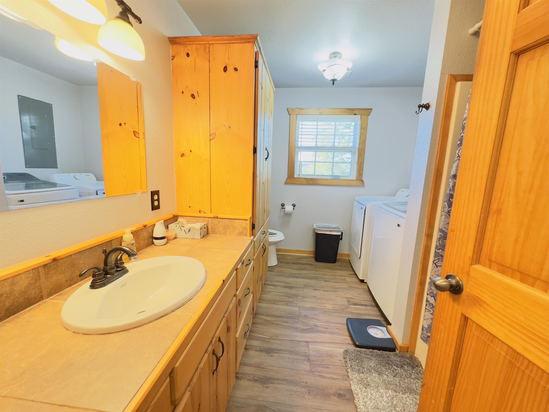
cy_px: 206
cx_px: 274
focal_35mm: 14
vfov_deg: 85.7
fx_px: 222
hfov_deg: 102.1
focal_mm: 2.22
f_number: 2.2
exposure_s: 1/60
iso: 400
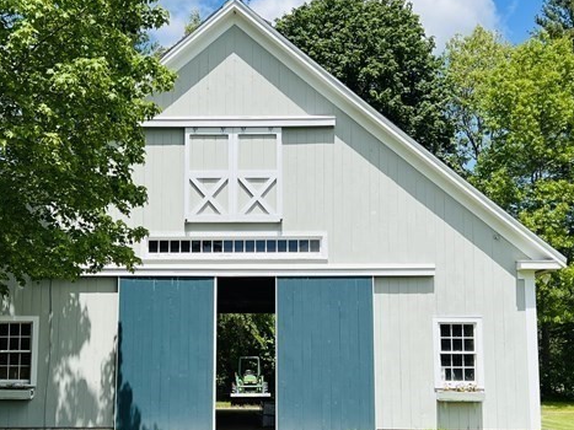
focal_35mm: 57
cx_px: 229
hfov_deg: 33.7
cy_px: 252
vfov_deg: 25.6
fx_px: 945
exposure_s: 1/3831
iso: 50
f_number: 1.5
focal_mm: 5.7
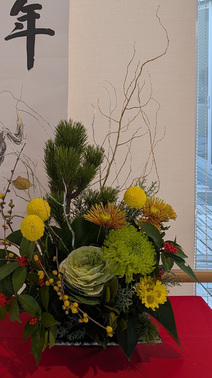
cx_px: -4
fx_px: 460
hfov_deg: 24.7
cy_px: 59
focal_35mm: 46
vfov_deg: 42.0
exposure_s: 1/33.3
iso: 18
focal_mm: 6.9
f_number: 1.68
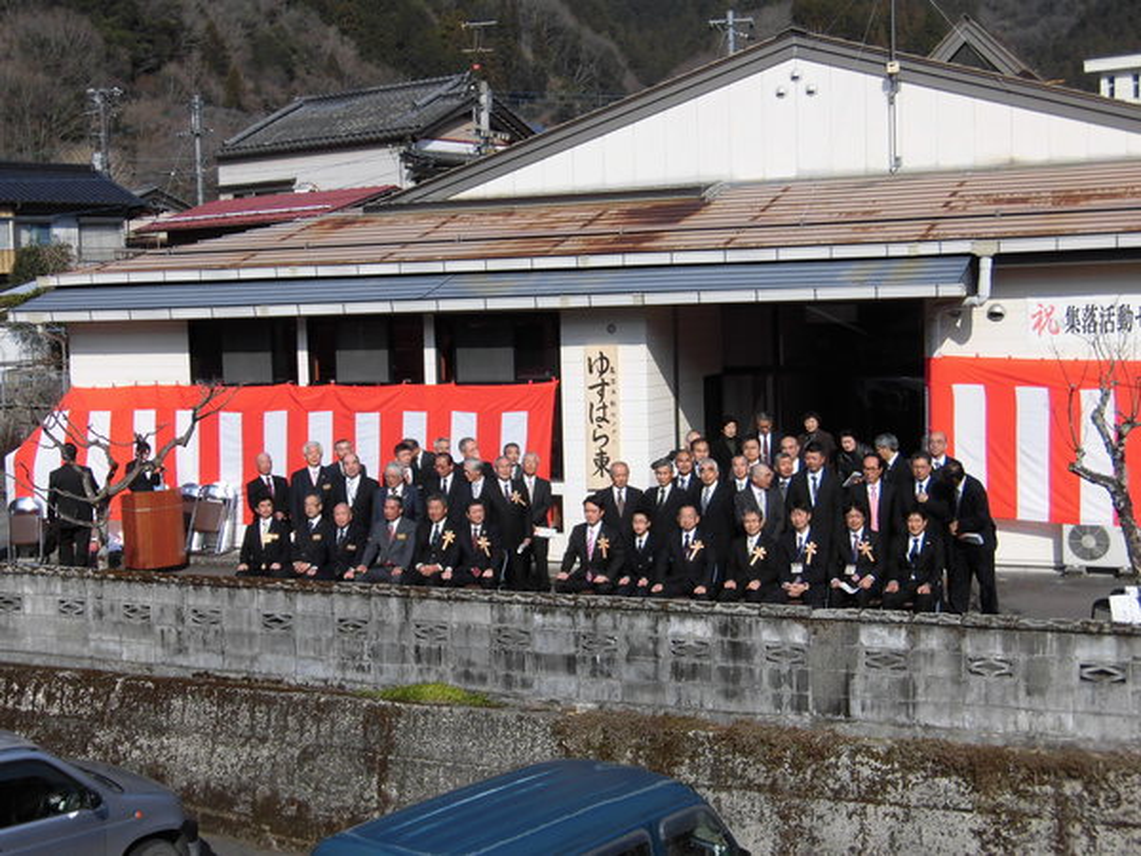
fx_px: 1681
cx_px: 570
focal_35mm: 51
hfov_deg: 37.5
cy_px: 428
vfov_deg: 28.6
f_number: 10.1
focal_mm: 9.16
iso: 100
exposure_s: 1/160
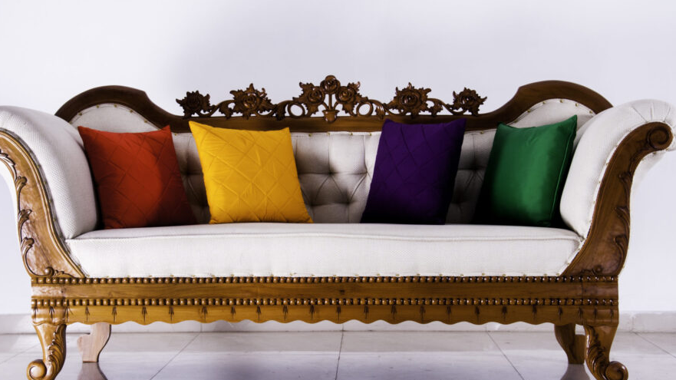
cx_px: 328
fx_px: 1308
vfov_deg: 16.5
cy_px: 198
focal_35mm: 73
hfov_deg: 29.0
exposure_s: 1/3
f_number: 8
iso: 160
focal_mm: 40
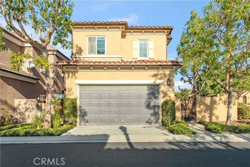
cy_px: 84
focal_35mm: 22
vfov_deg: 57.3
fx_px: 153
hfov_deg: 78.6
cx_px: 125
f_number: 11
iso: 100
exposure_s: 1/200
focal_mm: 22
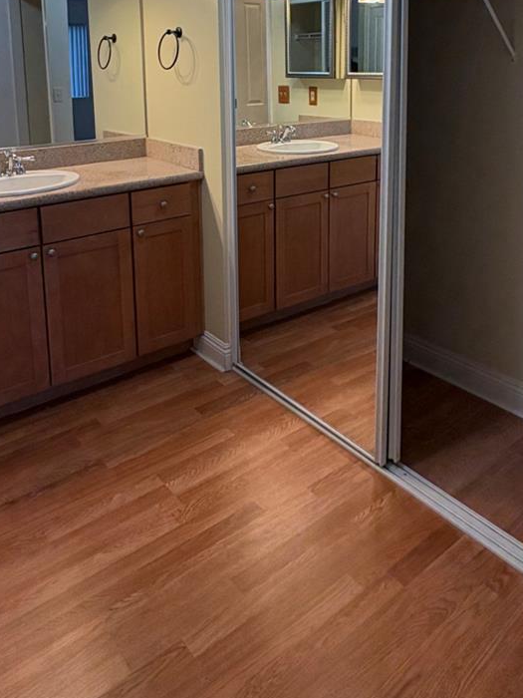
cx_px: 278
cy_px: 145
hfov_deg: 46.8
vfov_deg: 55.9
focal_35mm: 30
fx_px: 604
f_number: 2.2
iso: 160
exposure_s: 1/120
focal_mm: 2.22
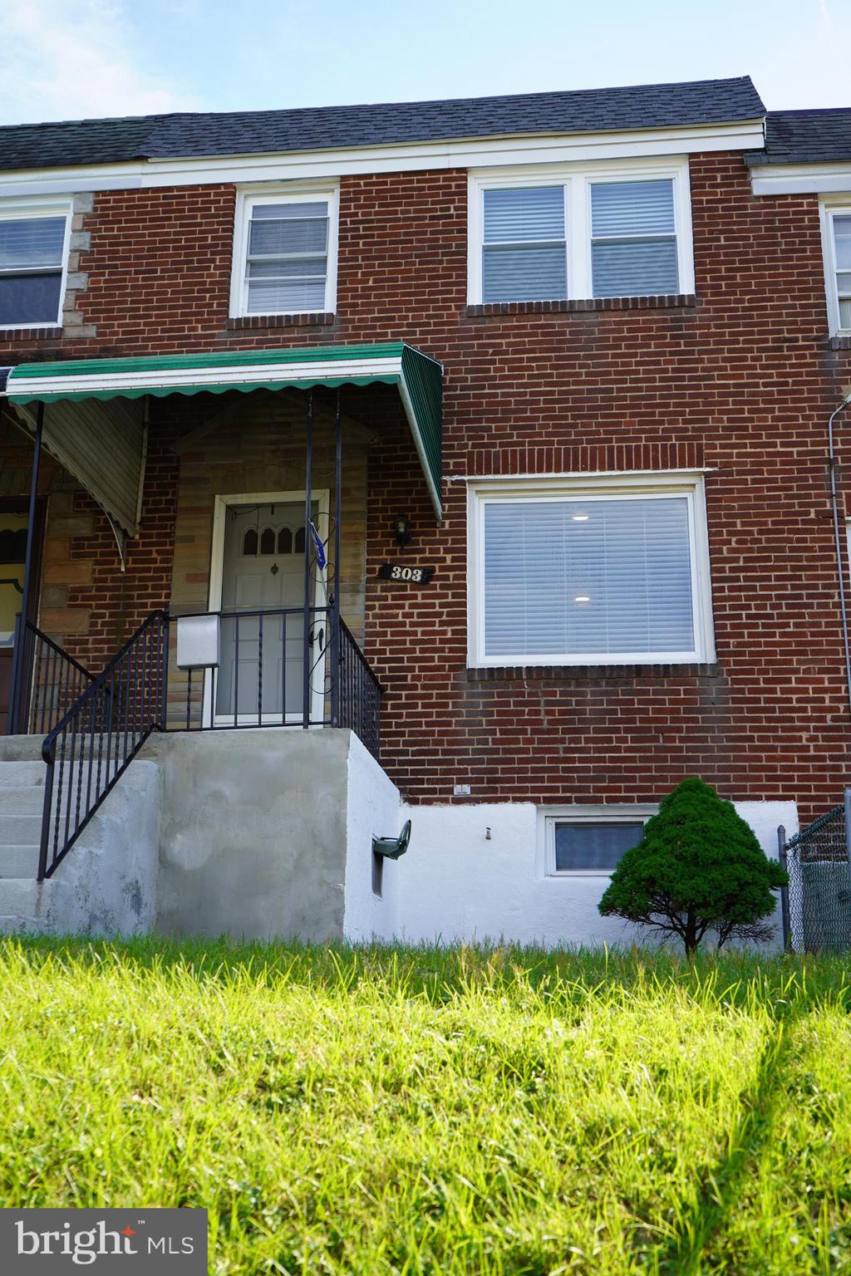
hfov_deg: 36.9
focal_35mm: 36
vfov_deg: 53.1
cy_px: 638
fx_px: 1276
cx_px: 426
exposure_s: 1/100
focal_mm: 36
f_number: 6.3
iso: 100
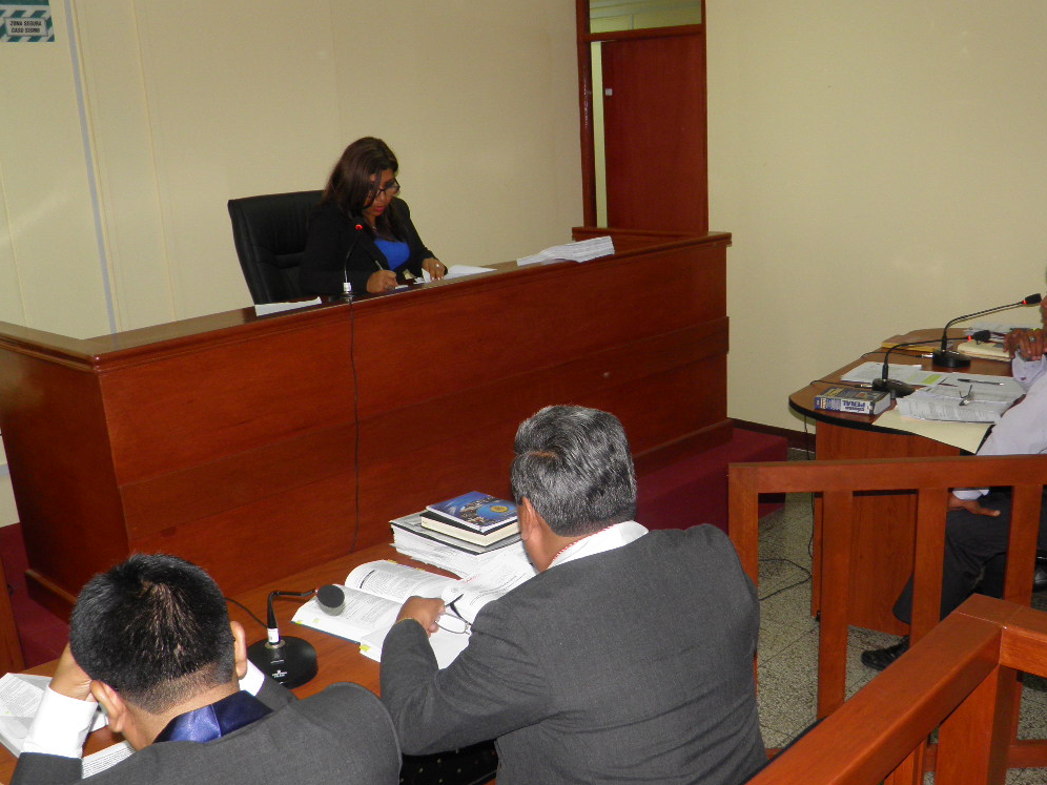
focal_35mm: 36
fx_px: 1089
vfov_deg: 39.5
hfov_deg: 51.2
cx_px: 590
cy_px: 461
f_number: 2.8
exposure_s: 1/30
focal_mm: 4.9
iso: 100
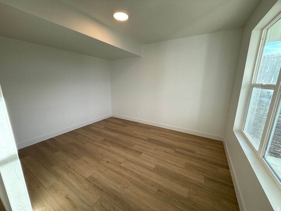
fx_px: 114
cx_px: 140
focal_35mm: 14
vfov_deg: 85.7
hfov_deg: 102.1
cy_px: 106
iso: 50
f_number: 2.2
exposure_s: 1/147
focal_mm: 2.22
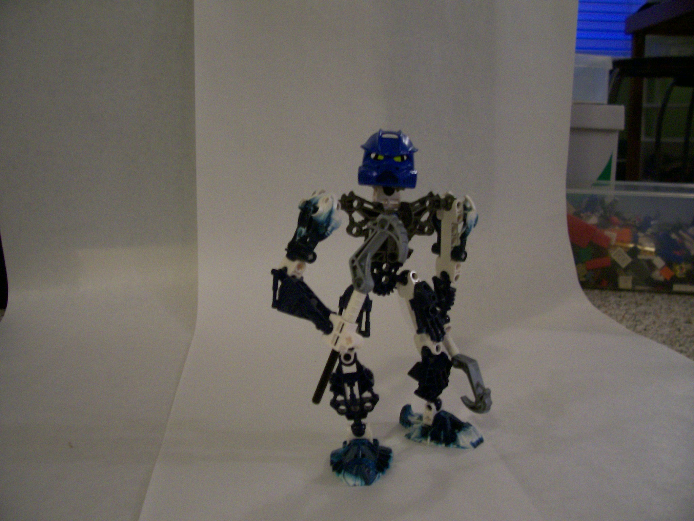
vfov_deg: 41.8
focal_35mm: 34
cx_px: 347
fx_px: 682
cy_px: 260
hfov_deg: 54.0
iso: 160
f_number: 2.7
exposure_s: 1/8
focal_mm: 5.6
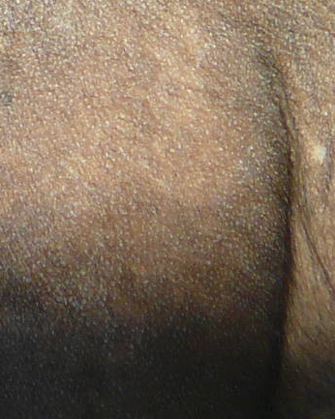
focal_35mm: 2468
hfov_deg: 0.6
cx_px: -115
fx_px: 30608
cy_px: -131
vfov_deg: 0.8
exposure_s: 1/250
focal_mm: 70.5
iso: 100
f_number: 4
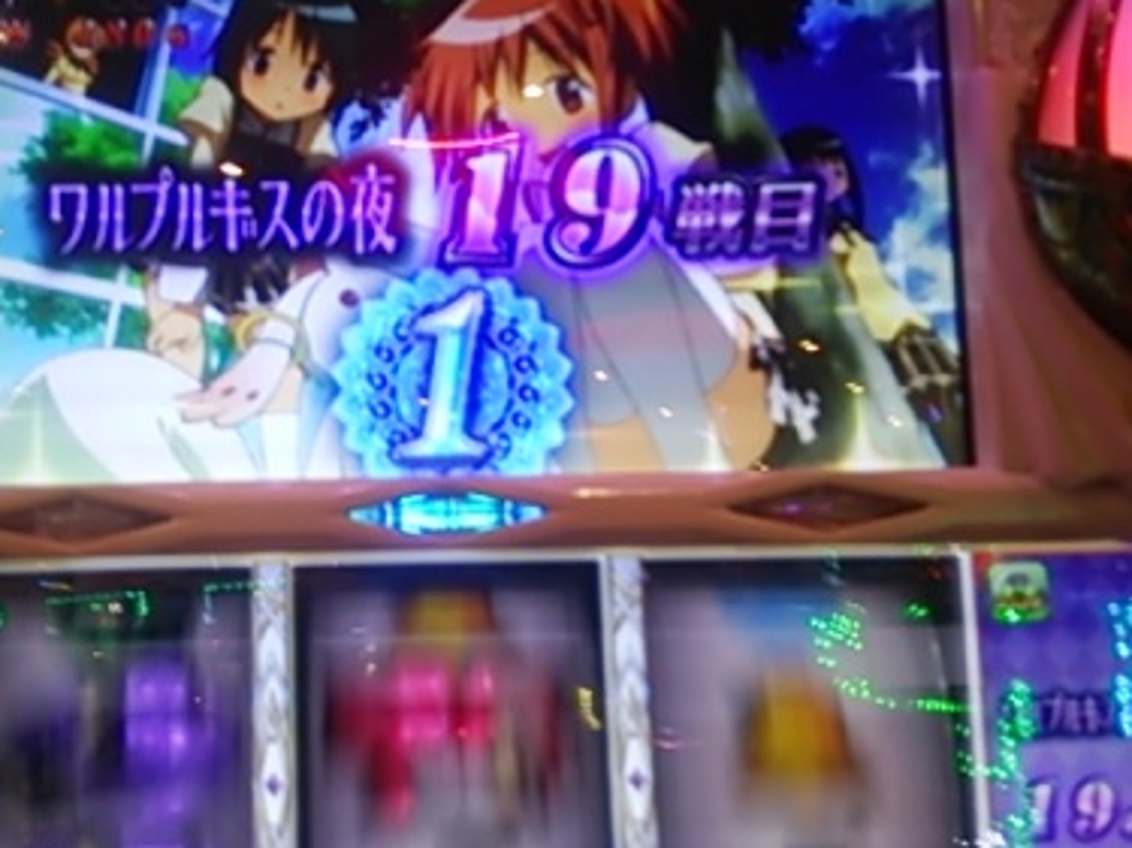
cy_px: 422
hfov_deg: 45.2
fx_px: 1340
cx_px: 386
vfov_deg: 35.1
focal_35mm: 41
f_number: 1.94
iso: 64
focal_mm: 4.06
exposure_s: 1/59
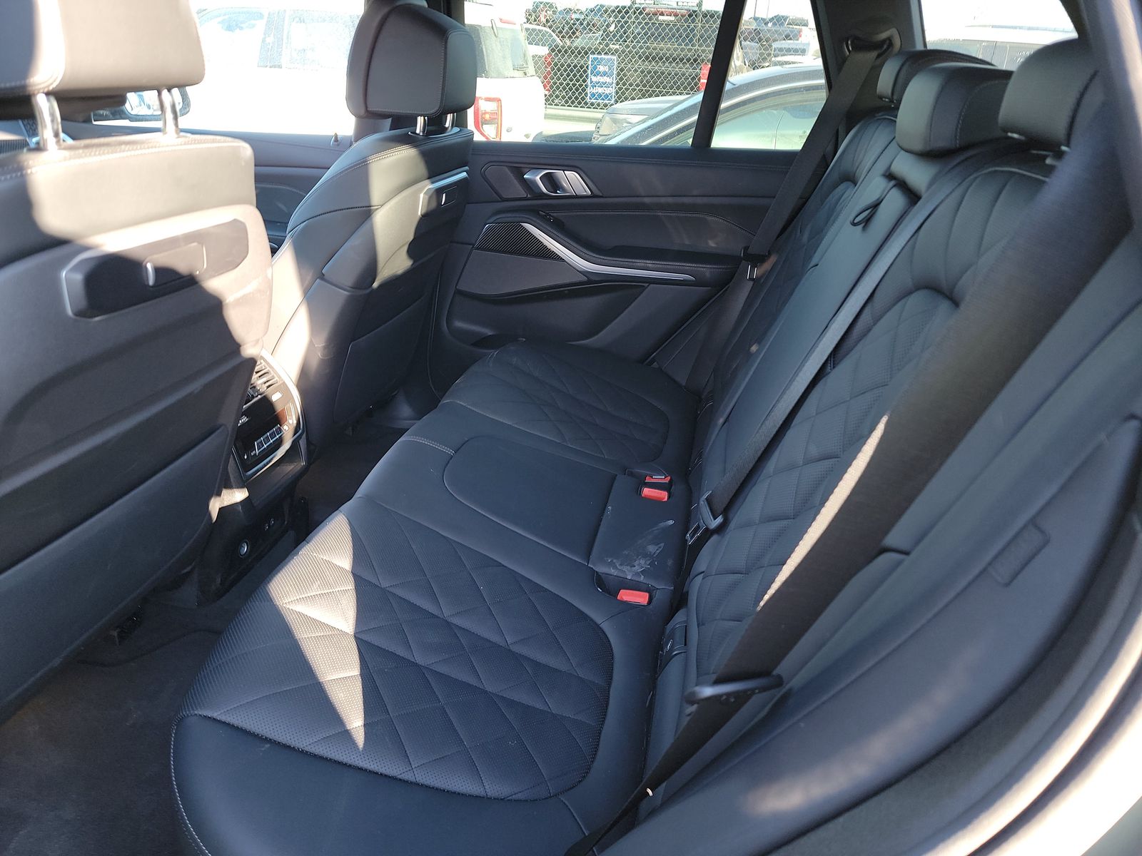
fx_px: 792
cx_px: 571
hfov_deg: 71.6
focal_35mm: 24
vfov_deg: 56.8
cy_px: 428
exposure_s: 1/59
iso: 170
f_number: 1.8
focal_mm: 6.7
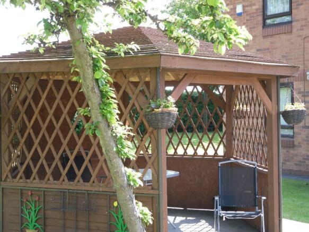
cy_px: 116
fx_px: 491
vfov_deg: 26.6
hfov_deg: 34.9
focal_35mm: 55
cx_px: 154
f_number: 4
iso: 100
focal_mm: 9.83
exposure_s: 1/90
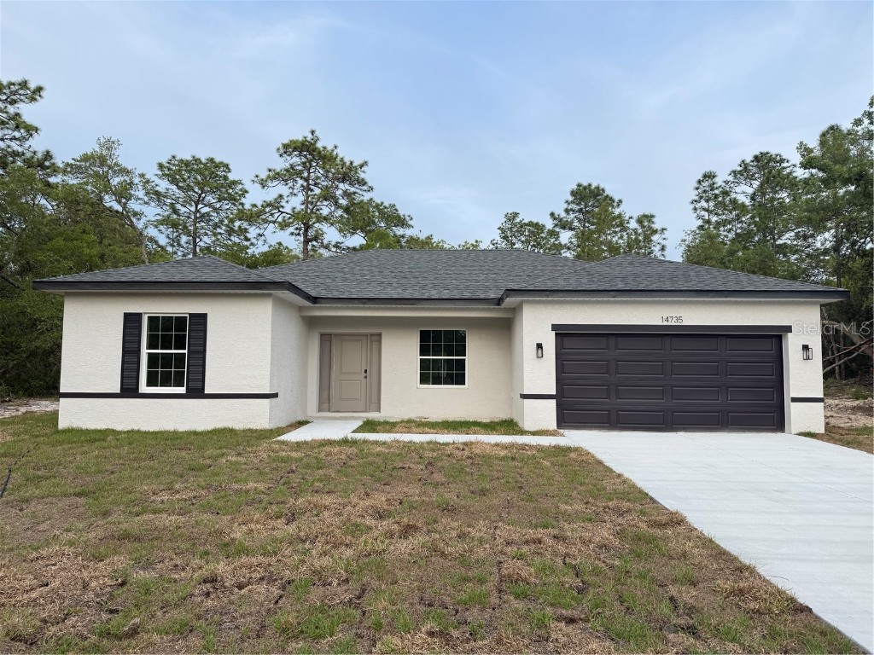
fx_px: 606
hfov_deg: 71.6
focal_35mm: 24
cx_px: 437
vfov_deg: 56.8
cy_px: 328
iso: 80
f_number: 1.78
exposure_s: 1/742
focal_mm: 6.76
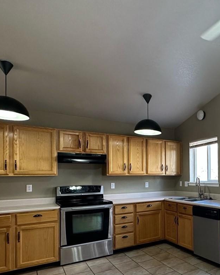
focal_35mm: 28
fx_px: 228
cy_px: 175
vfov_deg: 61.2
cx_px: 200
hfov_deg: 46.3
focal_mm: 2.22
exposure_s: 1/120
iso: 250
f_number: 2.2
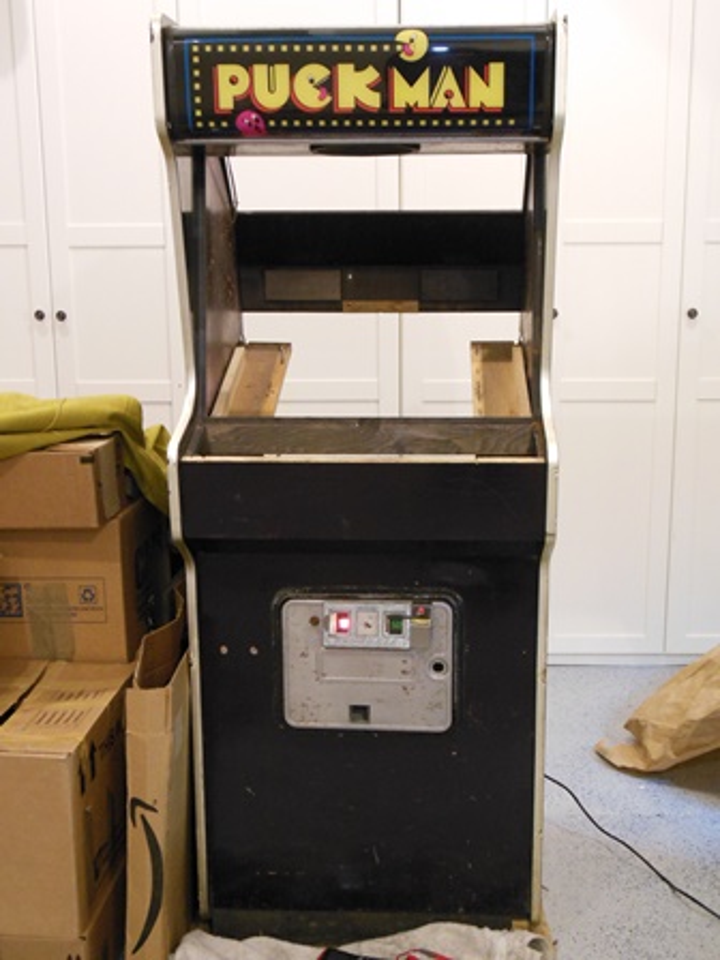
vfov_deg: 43.9
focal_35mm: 43
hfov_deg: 33.6
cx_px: 360
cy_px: 480
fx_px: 1193
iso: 800
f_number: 3.8
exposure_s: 1/6
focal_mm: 7.7
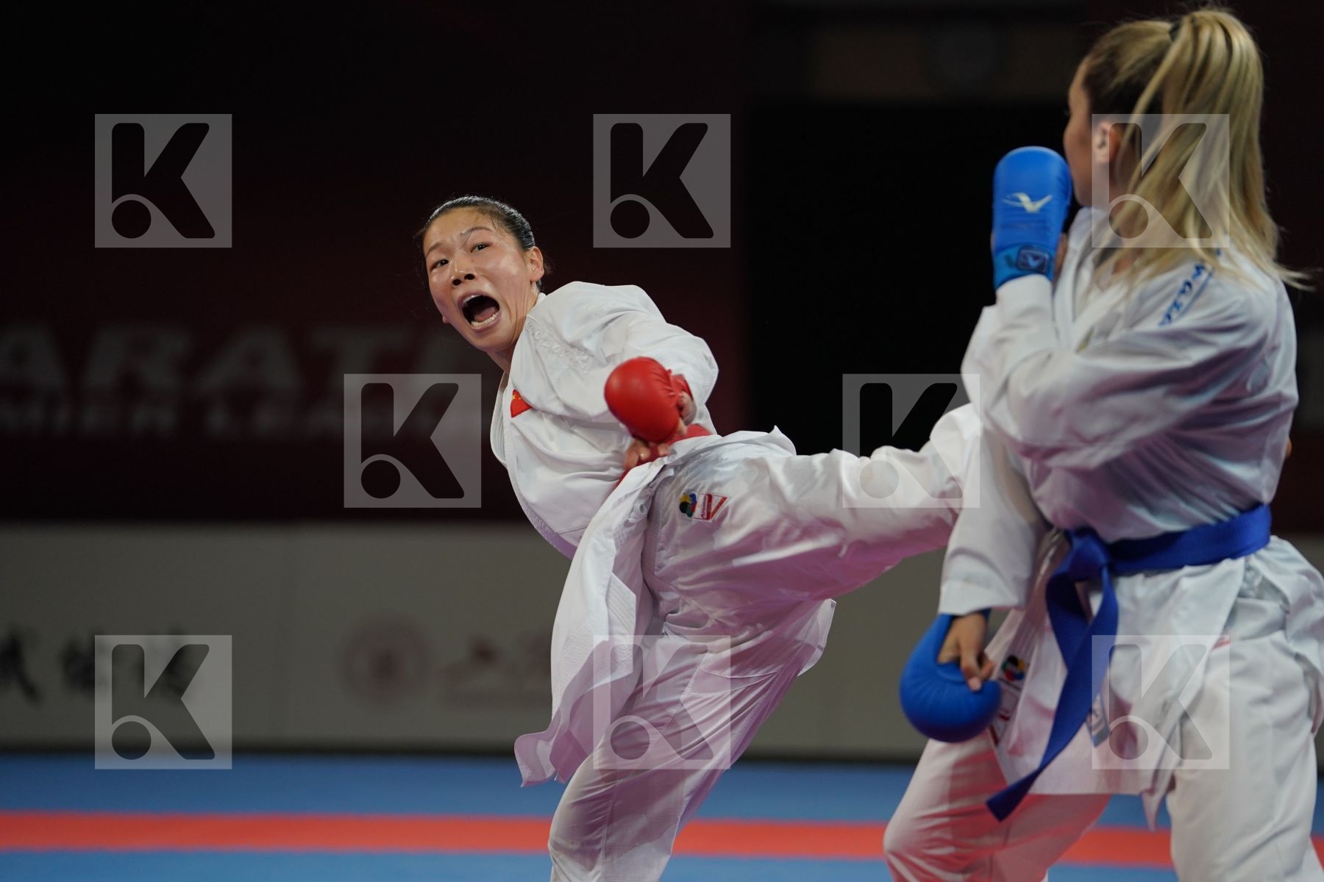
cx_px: 662
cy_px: 441
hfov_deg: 11.2
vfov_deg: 7.5
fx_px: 6767
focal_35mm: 184
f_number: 2.8
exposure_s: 1/1000
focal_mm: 184
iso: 1000
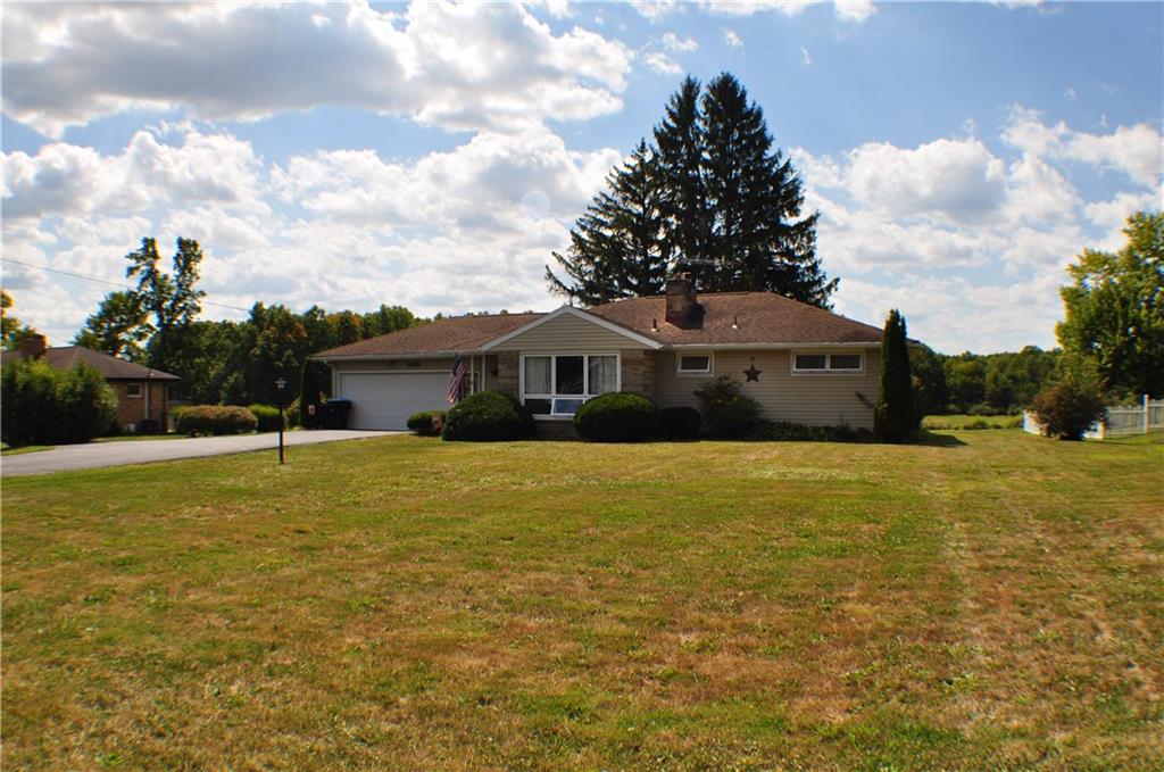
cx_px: 582
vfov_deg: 34.1
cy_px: 386
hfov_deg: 49.6
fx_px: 1259
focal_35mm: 39
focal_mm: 26
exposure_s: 1/320
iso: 200
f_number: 10
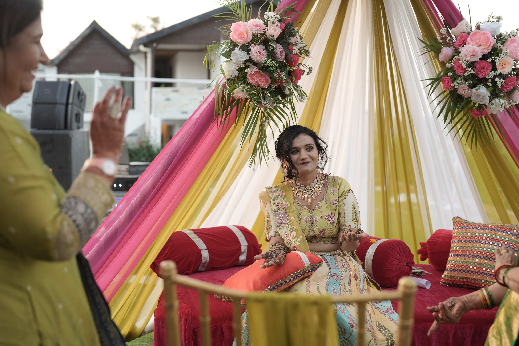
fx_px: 721
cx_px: 260
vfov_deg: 27.0
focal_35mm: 50
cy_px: 173
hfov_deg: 39.6
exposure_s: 1/250
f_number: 2.8
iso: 640
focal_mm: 50
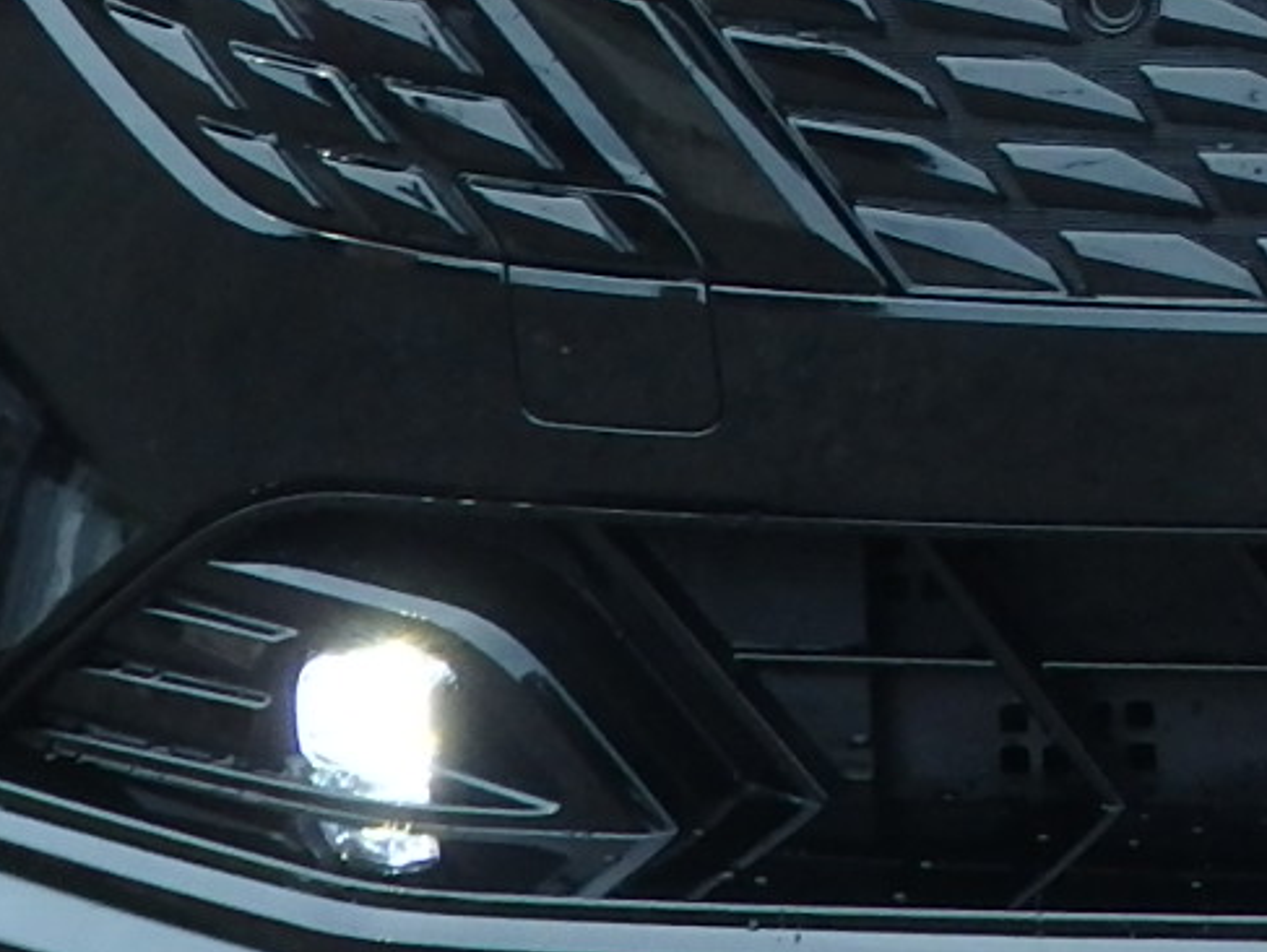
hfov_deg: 9.9
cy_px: -310
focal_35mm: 193
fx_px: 7069
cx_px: 1899
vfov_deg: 7.6
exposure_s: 1/50
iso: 320
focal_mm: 8.9
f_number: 4
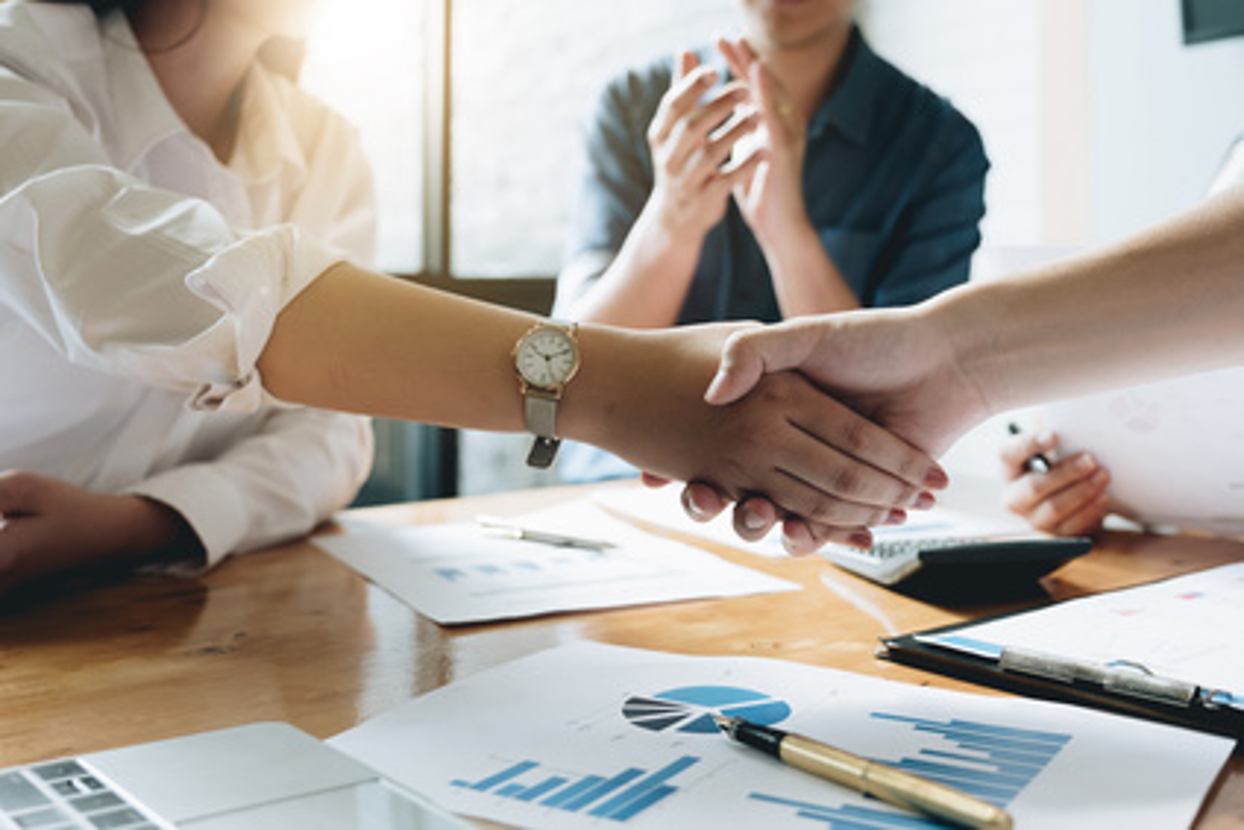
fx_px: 1348
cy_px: 415
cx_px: 622
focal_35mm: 39
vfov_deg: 34.2
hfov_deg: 49.5
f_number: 2.8
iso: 400
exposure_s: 1/90
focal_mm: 25.7
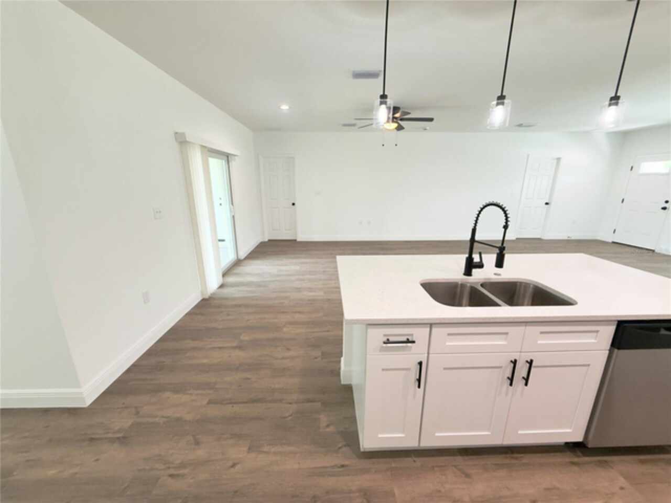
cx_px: 336
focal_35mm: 14
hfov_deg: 102.1
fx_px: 271
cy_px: 252
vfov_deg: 85.7
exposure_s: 1/120
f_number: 2.2
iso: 250
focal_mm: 2.22
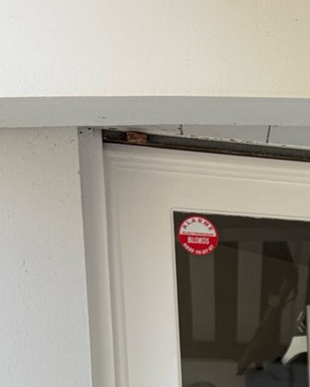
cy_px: 634
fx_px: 1101
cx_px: 583
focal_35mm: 96
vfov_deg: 17.3
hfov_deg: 14.0
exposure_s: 1/730
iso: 80
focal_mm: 6.76
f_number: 1.78
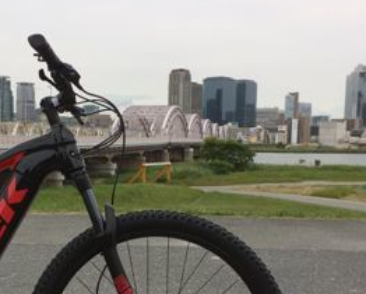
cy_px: 202
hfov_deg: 34.3
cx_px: 113
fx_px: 585
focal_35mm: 54
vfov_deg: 27.9
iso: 32
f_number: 2.2
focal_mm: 4.15
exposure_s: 1/2415
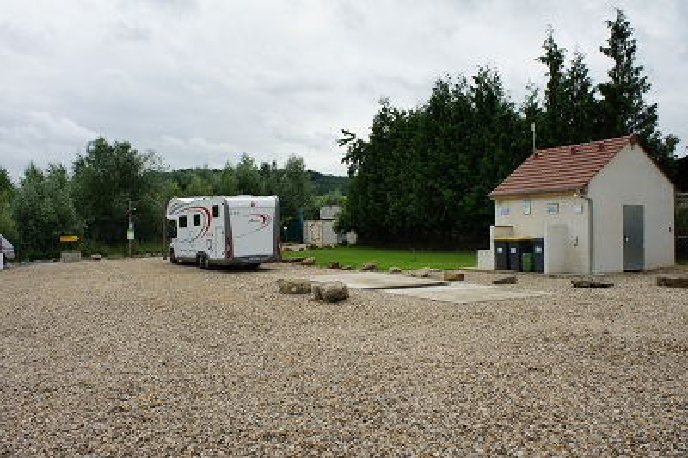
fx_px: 573
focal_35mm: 30
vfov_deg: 43.5
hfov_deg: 62.0
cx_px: 344
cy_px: 229
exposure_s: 1/250
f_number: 11
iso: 200
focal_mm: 20
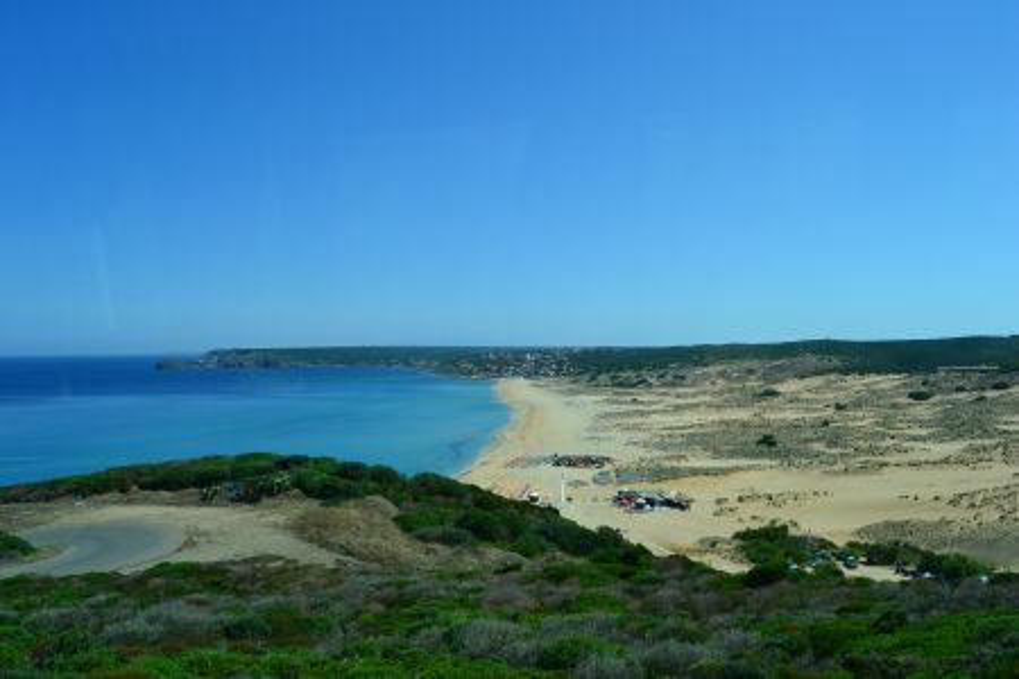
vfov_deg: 47.9
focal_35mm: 27
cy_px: 340
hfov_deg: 67.4
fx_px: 764
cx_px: 510
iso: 360
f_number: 11
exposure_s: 1/500
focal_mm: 18
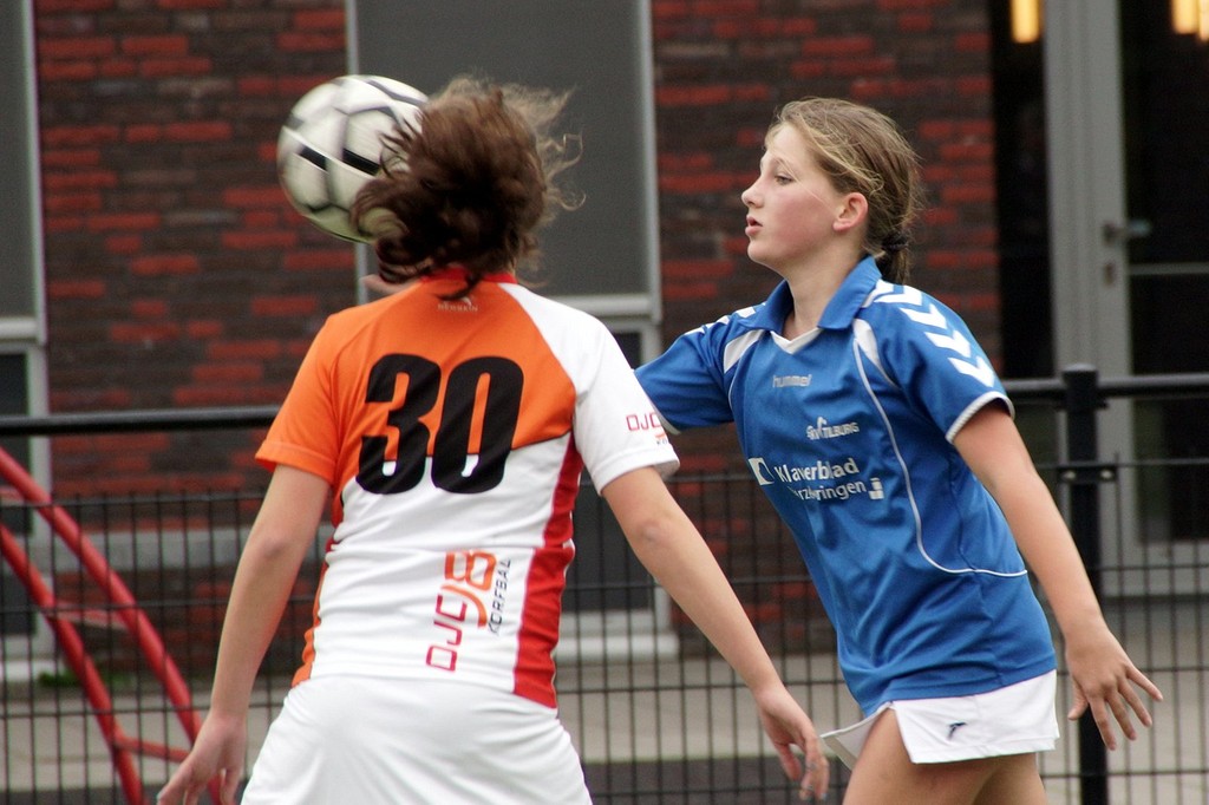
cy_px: 402
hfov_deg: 5.5
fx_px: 12589
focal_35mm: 375
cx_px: 604
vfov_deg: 3.7
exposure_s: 1/250
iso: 640
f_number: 8
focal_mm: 250
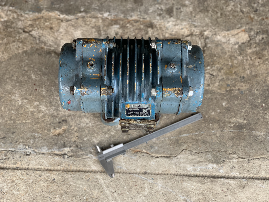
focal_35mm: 52
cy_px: 101
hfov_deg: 36.8
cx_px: 134
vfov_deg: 28.0
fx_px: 404
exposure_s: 1/122
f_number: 2.4
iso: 32
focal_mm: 6
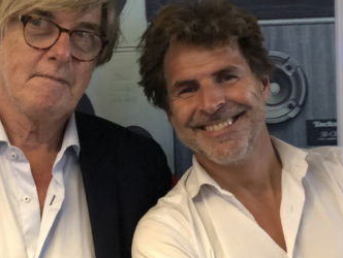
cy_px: 124
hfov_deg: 25.0
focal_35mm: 78
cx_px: 157
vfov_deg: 18.9
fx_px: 774
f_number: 2.4
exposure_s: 1/8
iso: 200
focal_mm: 6
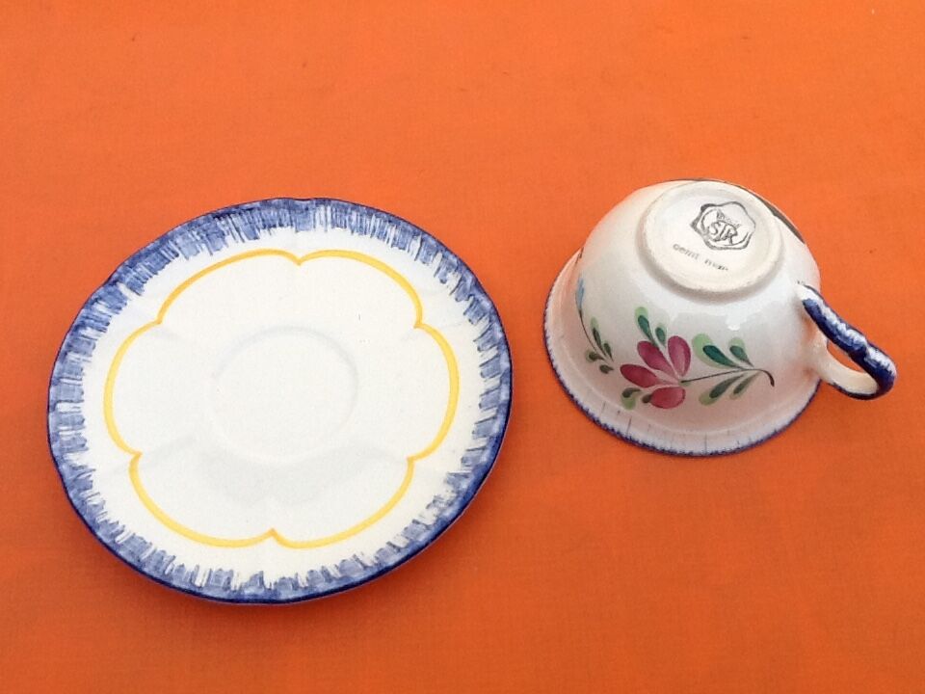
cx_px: 462
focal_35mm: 44
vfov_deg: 32.9
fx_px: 1176
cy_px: 347
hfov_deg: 42.9
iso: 64
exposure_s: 1/120
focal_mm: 2.03
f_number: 2.4
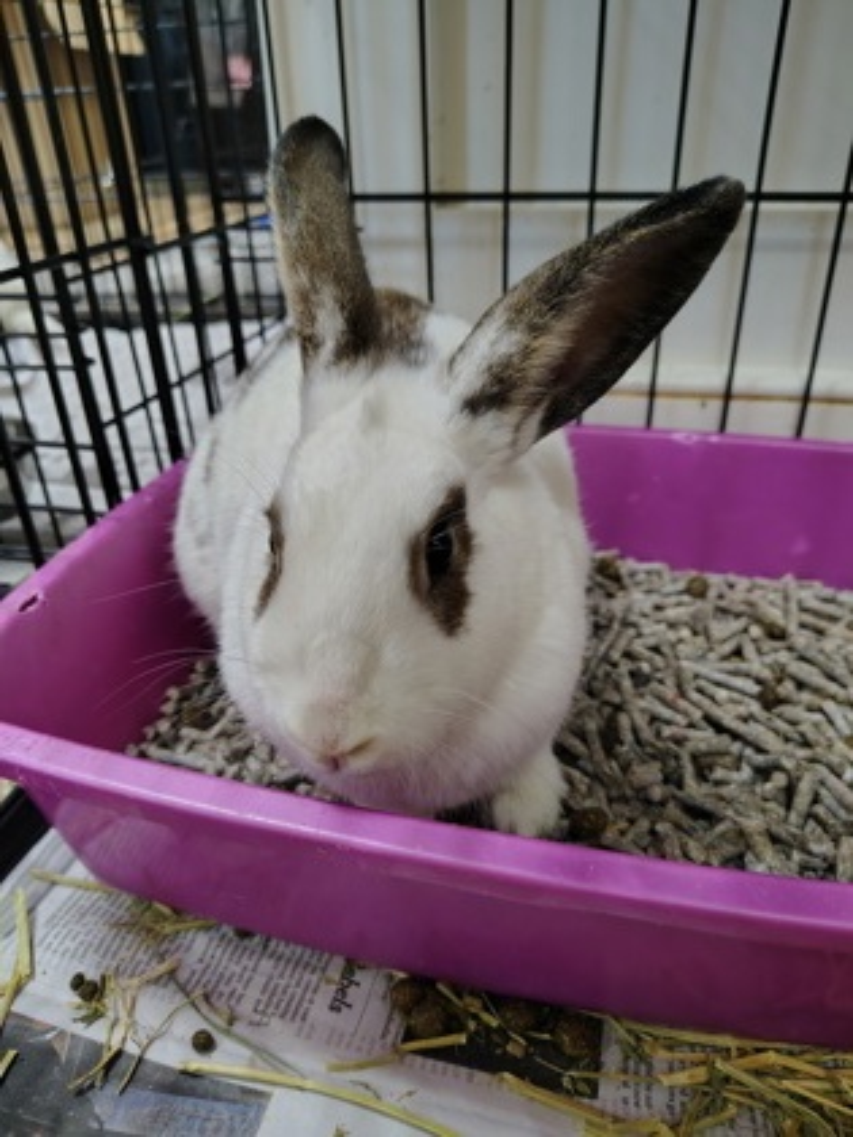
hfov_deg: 56.8
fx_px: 789
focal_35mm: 24
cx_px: 426
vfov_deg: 71.6
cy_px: 568
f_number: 1.8
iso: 889
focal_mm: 5.56
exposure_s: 1/60
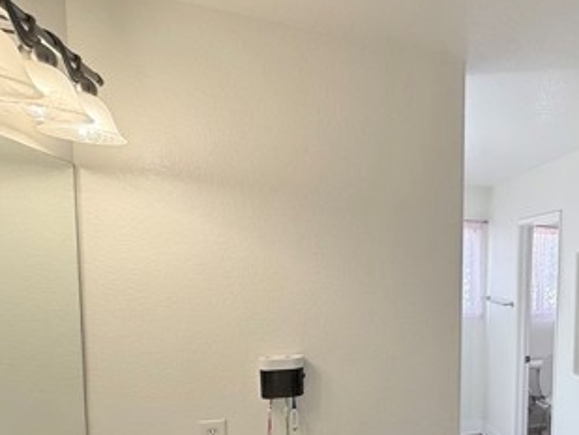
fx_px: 485
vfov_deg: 47.0
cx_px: 536
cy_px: 309
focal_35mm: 29
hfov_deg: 52.9
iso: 100
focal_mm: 2.22
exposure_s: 1/120
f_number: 2.2
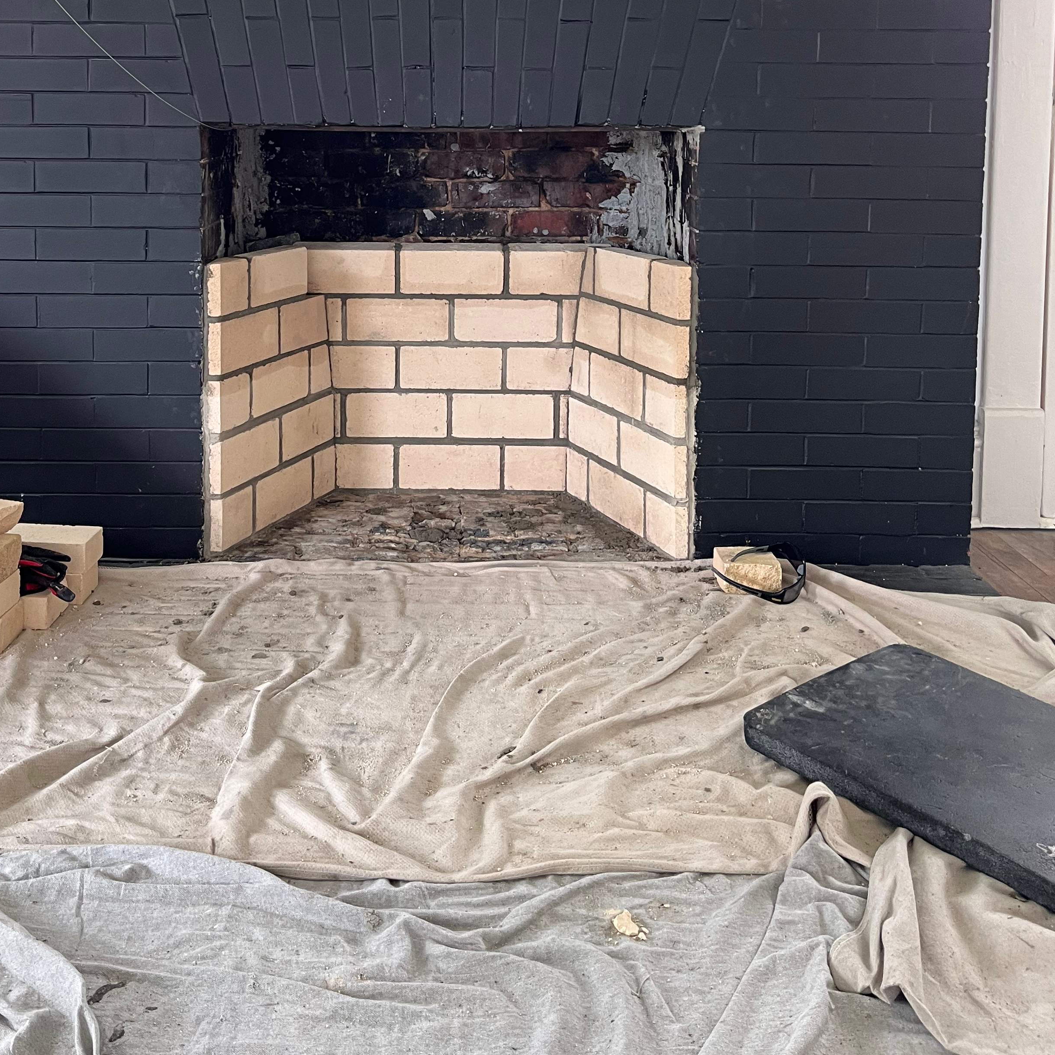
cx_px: 415
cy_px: 192
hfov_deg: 43.6
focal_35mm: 38
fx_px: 1310
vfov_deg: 41.7
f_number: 1.6
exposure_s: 1/60
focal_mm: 5.1
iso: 125
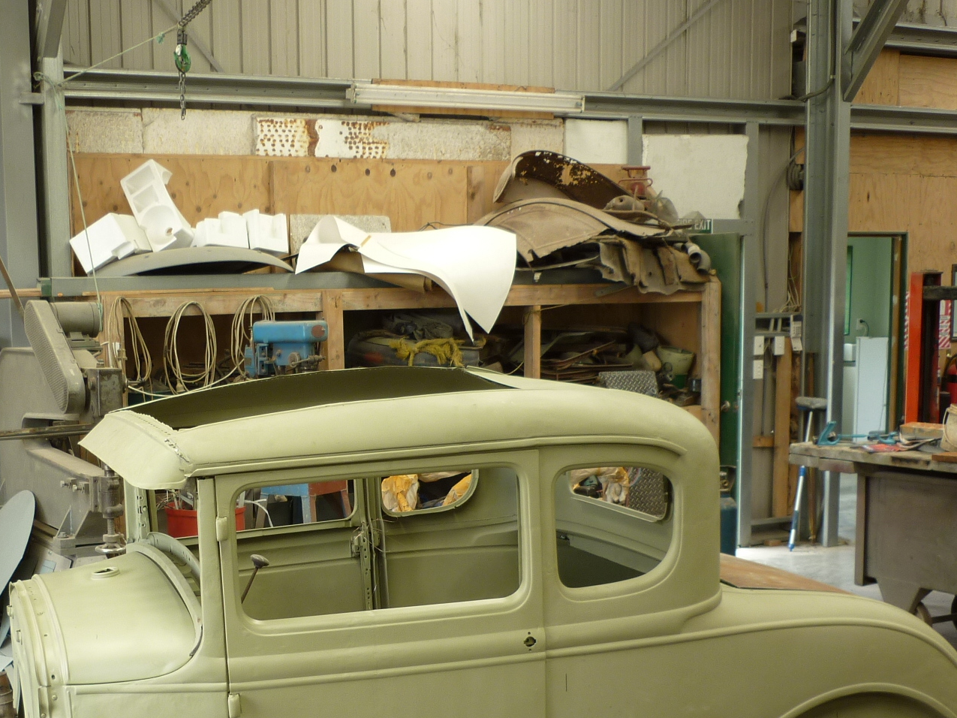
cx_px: 314
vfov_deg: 27.2
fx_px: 1465
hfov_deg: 35.8
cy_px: 521
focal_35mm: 53
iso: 80
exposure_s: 1/100
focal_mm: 5.5
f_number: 2.8
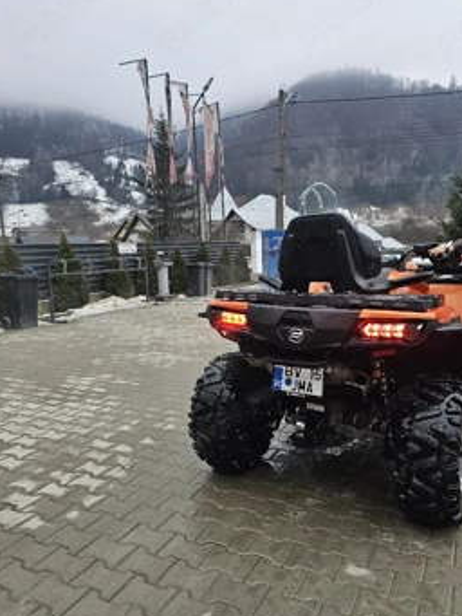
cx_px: 251
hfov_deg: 51.3
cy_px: 309
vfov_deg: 65.3
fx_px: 480
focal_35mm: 27
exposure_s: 1/182
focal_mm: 6.3
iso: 100
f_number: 1.7
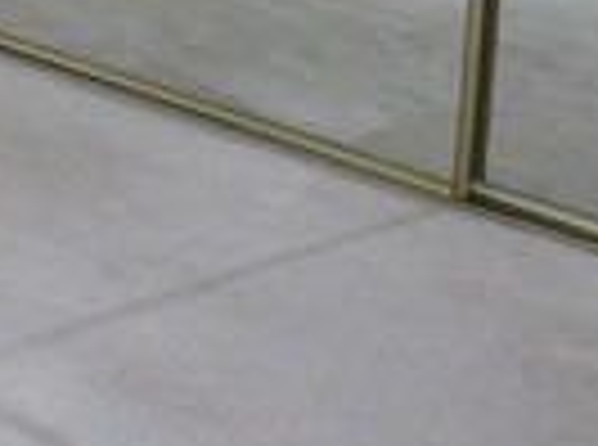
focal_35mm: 111
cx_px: -198
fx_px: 1912
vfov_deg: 11.7
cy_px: -496
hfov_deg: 16.7
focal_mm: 4
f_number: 3
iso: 200
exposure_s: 1/30
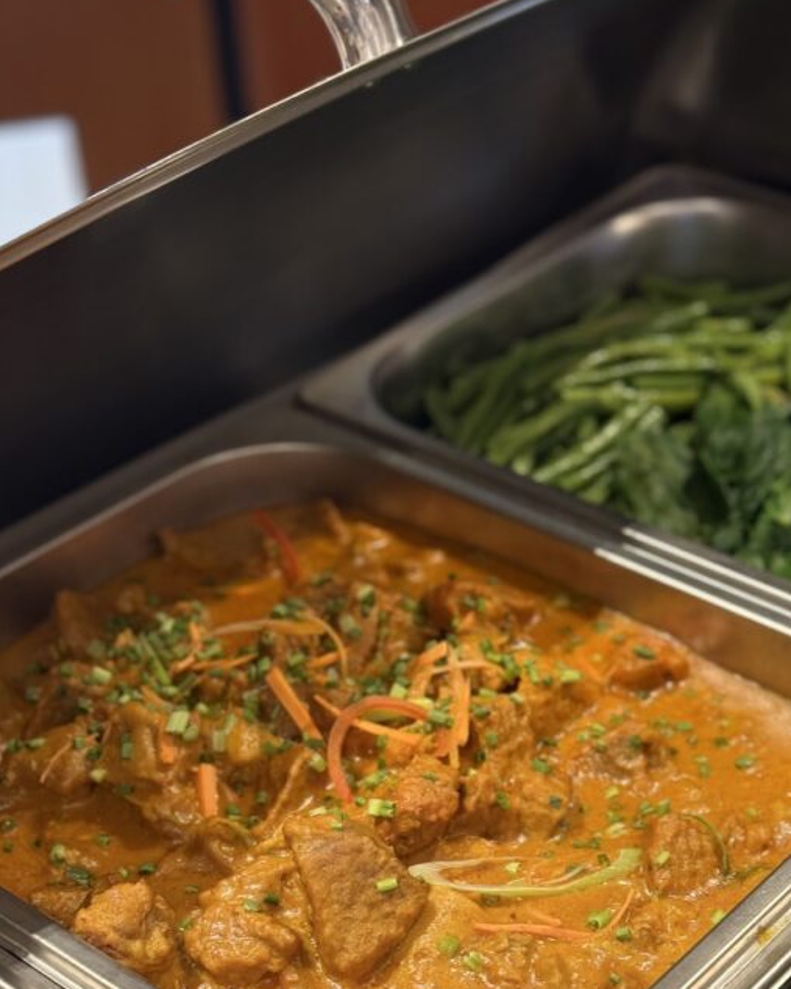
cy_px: 664
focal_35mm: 69
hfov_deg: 22.1
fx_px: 2020
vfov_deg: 27.3
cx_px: 520
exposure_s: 1/60
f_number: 1.78
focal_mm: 6.76
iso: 160
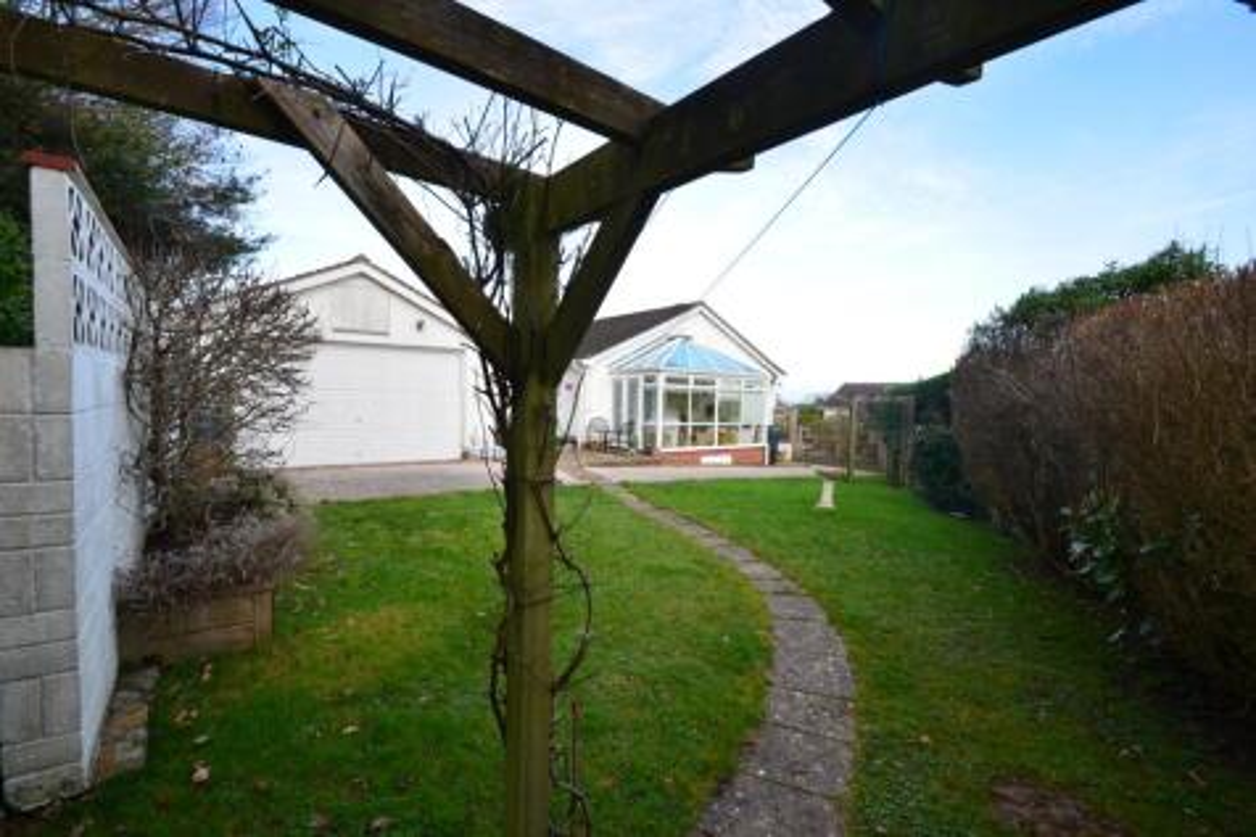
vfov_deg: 72.0
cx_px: 628
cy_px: 418
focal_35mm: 16
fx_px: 575
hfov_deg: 95.0
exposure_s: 1/200
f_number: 10
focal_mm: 11
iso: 400
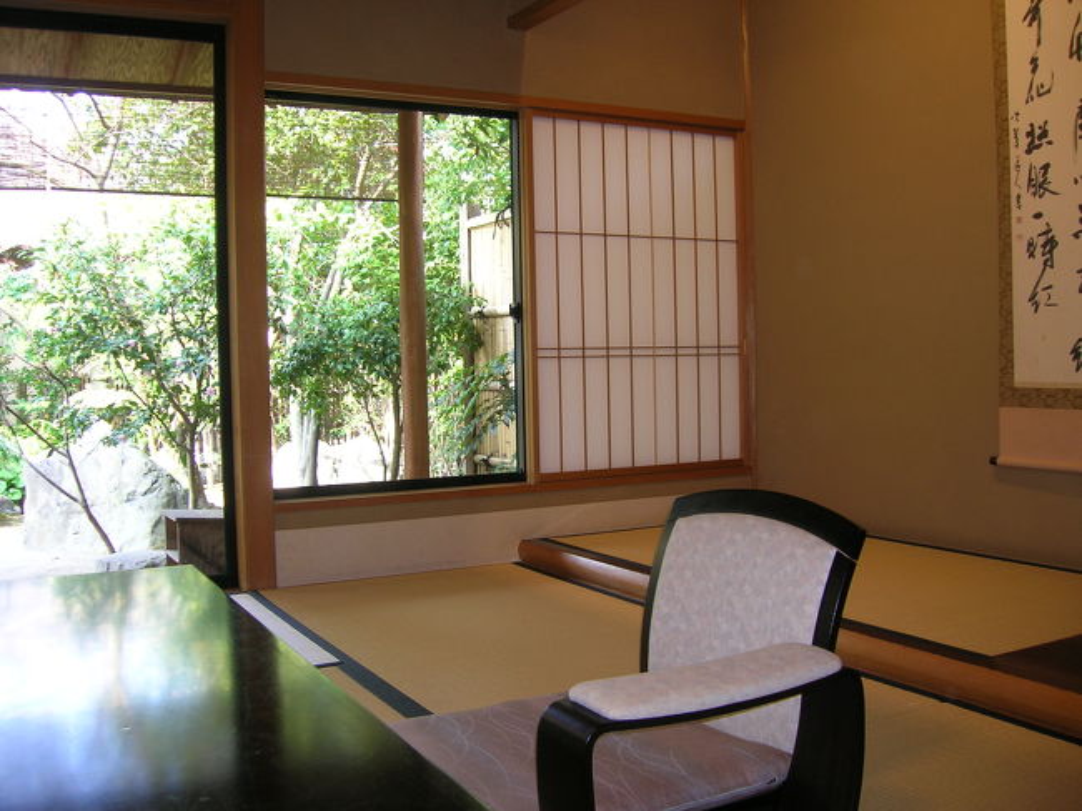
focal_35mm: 34
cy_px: 406
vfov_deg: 41.8
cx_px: 541
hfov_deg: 54.0
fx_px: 1062
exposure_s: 1/13.6
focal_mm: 5.7
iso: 50
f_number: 2.9
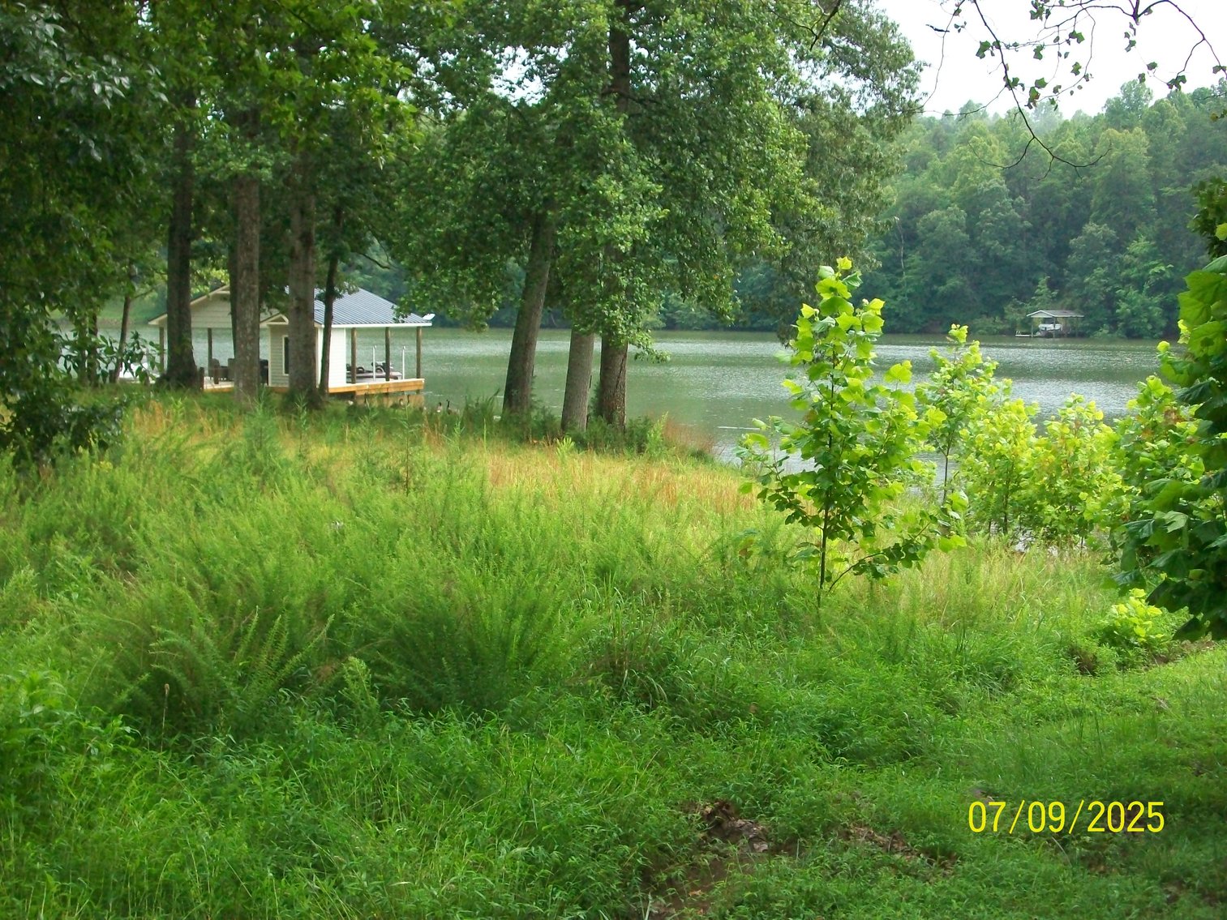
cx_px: 614
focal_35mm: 53
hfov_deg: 36.2
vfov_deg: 27.5
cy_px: 460
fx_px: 1879
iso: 212
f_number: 3.6
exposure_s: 1/160
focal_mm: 8.8
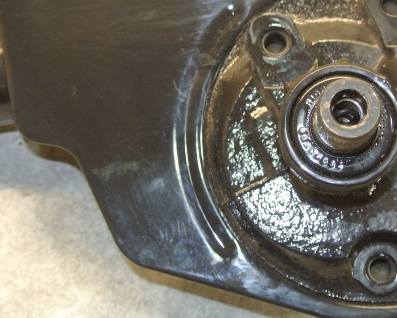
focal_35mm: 82
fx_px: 964
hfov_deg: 23.2
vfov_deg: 18.7
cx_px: 236
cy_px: 115
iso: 720
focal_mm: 18.2
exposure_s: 1/60
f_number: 4.5
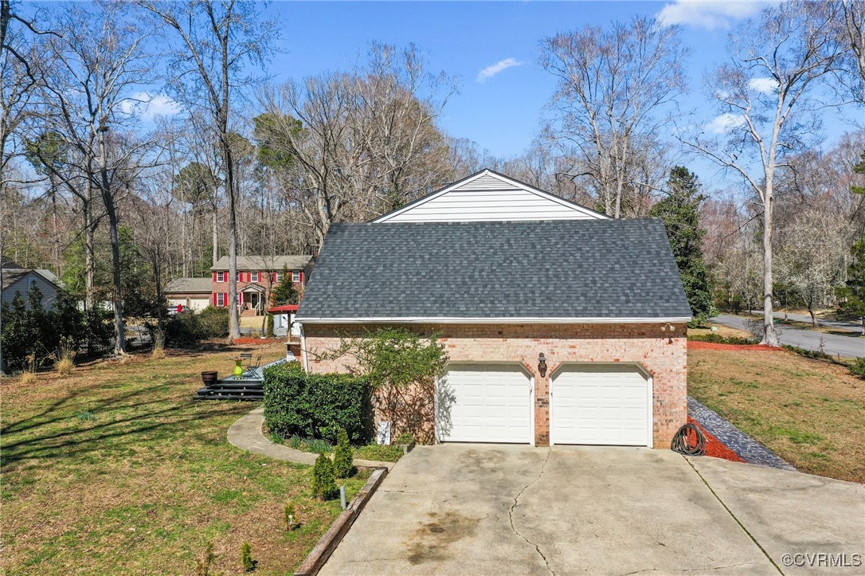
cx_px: 432
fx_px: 672
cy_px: 288
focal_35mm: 28
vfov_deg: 46.4
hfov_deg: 65.5
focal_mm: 10.26
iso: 100
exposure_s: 1/100
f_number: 4
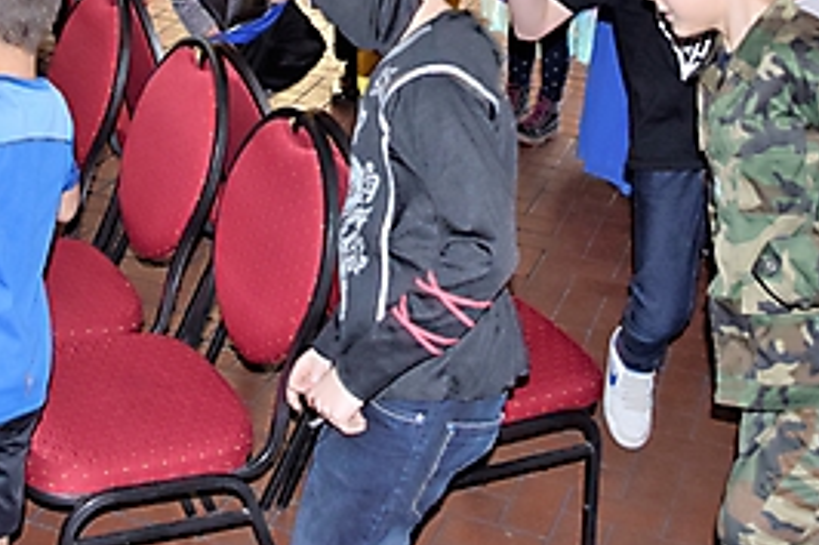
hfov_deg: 28.2
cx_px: 252
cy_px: -31
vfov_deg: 18.5
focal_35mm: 71
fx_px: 1617
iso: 800
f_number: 4.5
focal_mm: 21
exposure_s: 1/80
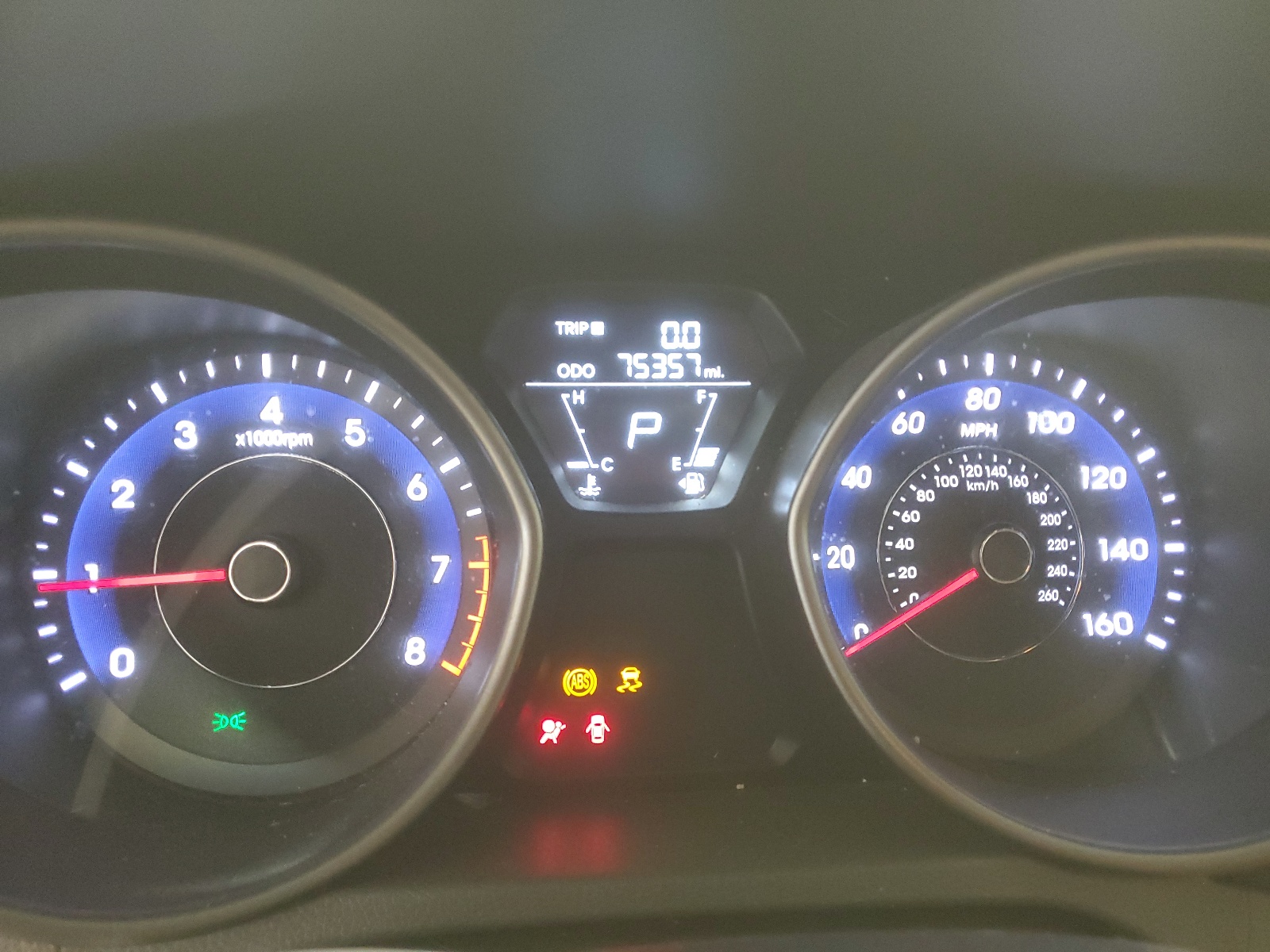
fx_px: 954
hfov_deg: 67.3
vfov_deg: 53.1
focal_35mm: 26
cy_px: 476
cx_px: 635
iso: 337
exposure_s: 1/24
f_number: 1.5
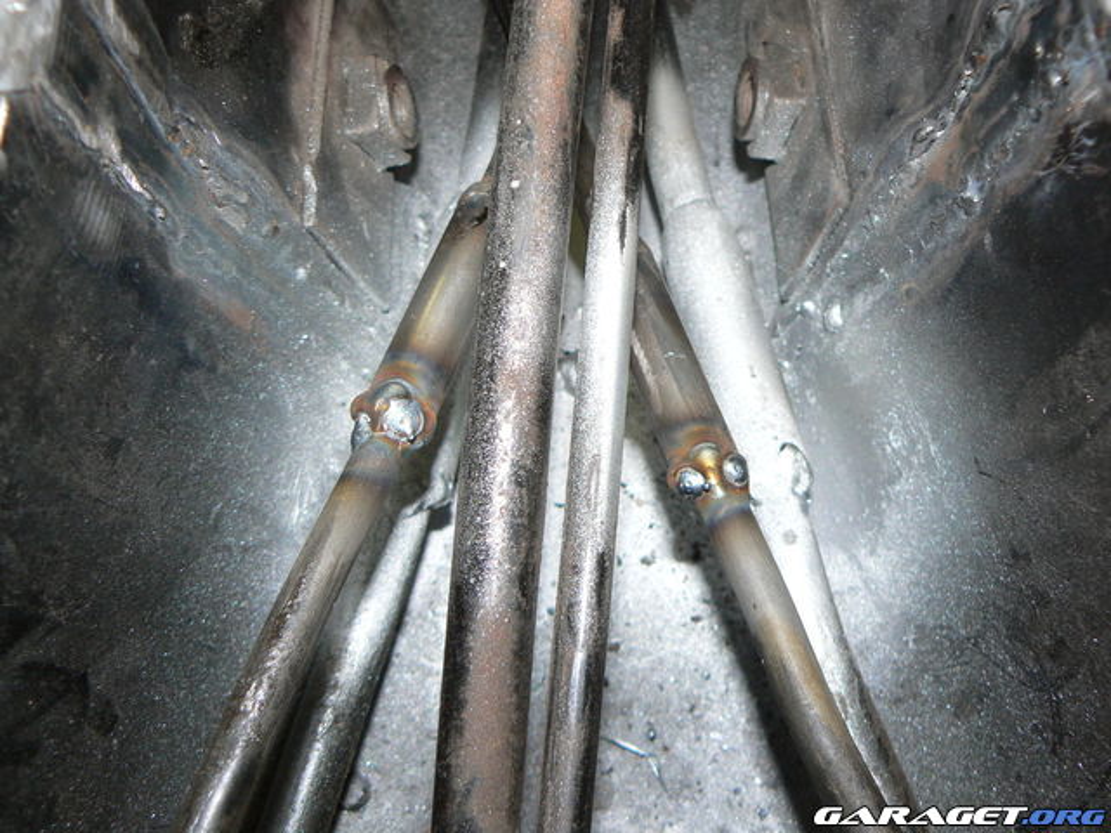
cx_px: 556
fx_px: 1155
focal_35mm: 36
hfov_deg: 51.4
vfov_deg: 39.7
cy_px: 416
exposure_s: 1/30
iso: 100
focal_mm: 6
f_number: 2.8
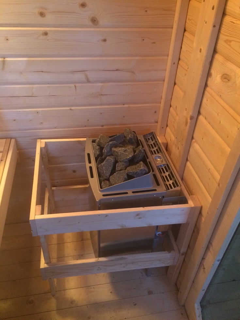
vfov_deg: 61.7
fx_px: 268
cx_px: 120
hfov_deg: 48.2
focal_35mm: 29
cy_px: 160
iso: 400
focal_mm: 4.15
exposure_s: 1/17
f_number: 2.2
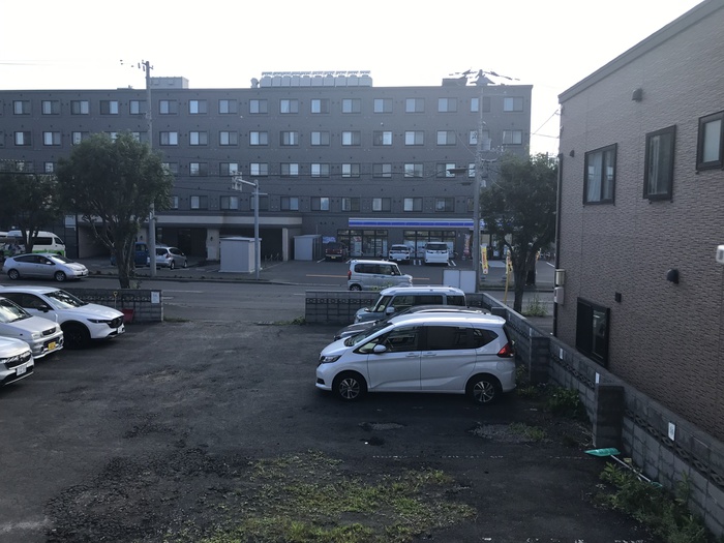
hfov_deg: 63.4
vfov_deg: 49.7
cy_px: 272
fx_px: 586
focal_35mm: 28
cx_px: 362
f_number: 1.8
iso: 20
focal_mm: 3.99
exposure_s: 1/1100
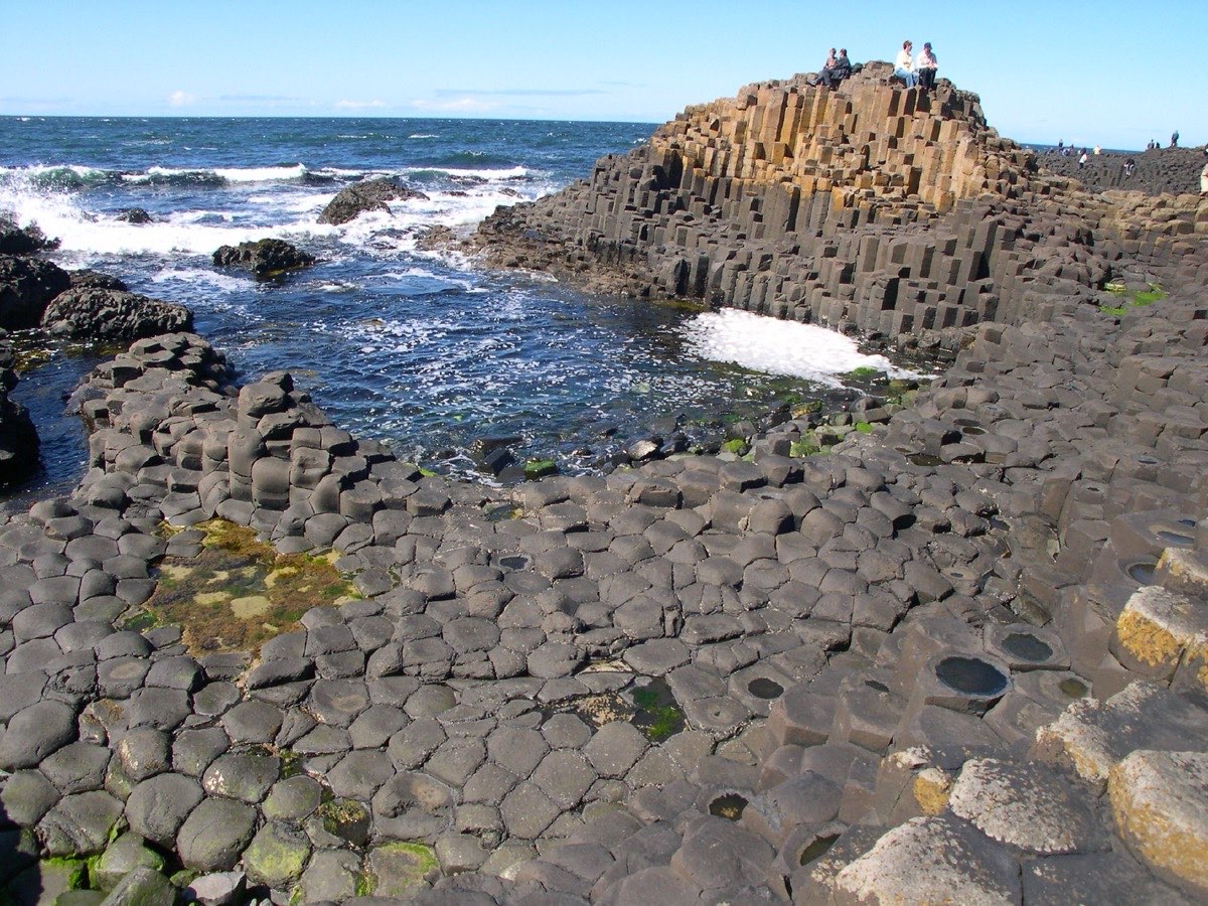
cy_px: 453
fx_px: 1326
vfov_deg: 37.7
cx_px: 604
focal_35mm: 38
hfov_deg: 49.0
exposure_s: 1/111
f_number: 7.6
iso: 100
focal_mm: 8
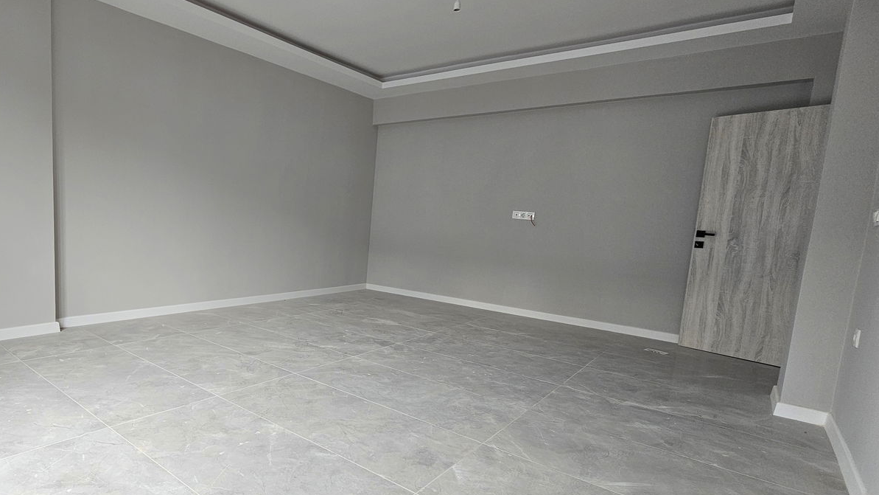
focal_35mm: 19
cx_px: 296
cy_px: 286
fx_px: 443
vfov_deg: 58.1
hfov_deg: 86.5
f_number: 2.2
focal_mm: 2.2
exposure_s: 1/50.3
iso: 64
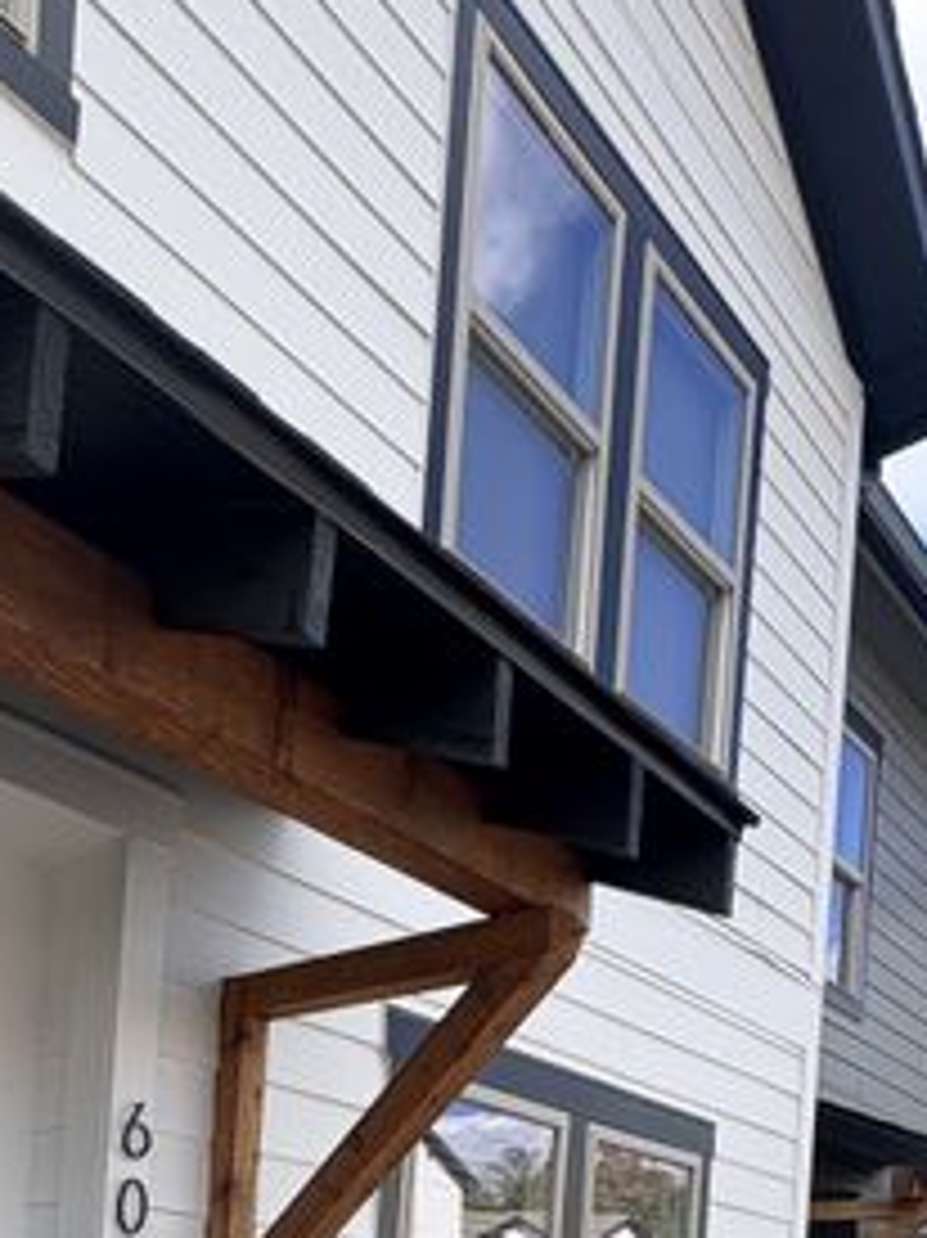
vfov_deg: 43.1
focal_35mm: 34
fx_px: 1215
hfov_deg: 38.3
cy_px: 1335
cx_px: 58
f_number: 2.2
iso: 40
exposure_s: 1/636
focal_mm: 2.22
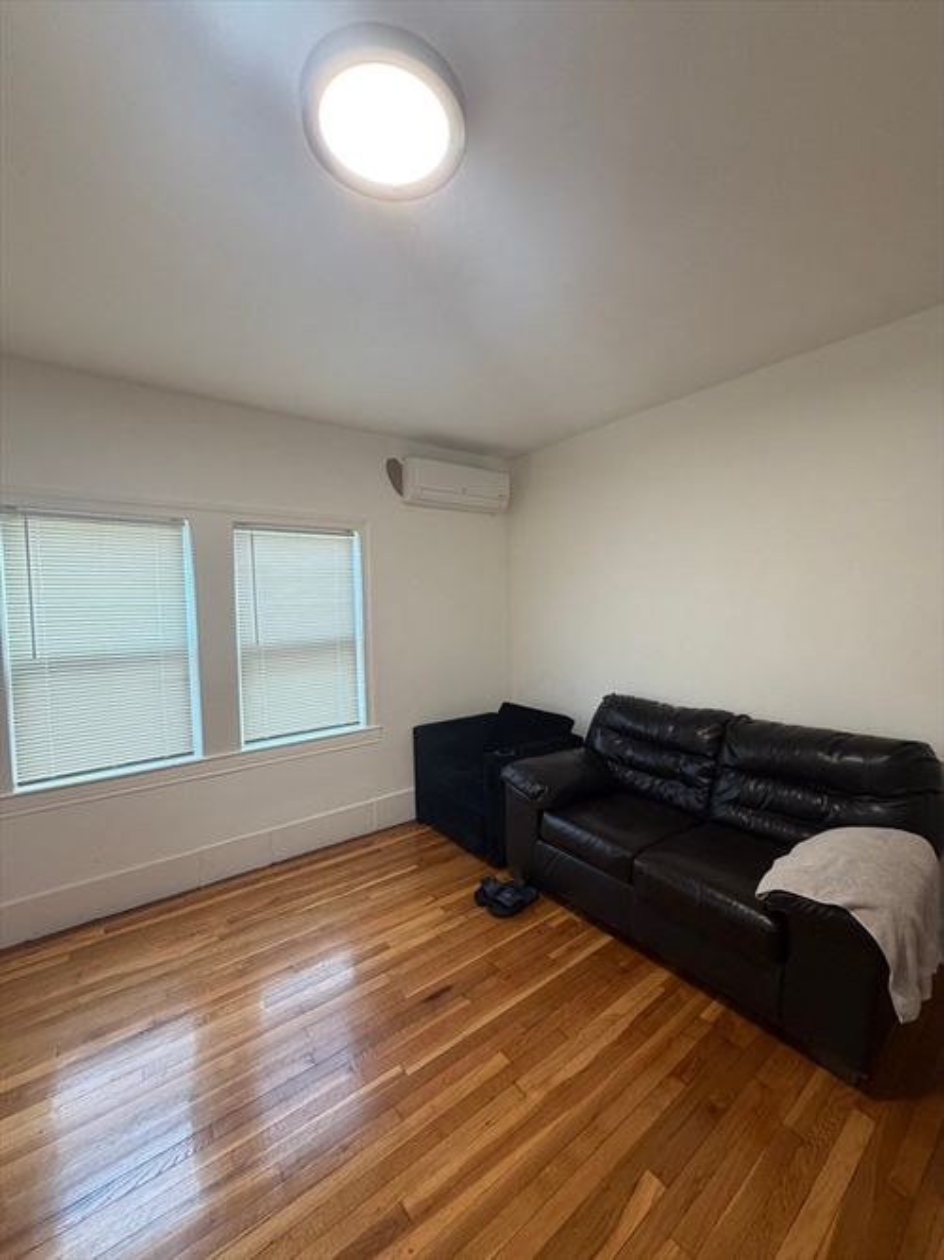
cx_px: 472
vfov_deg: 102.1
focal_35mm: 14
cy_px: 630
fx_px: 509
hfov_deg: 85.7
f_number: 2.2
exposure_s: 1/60
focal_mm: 2.22
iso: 250
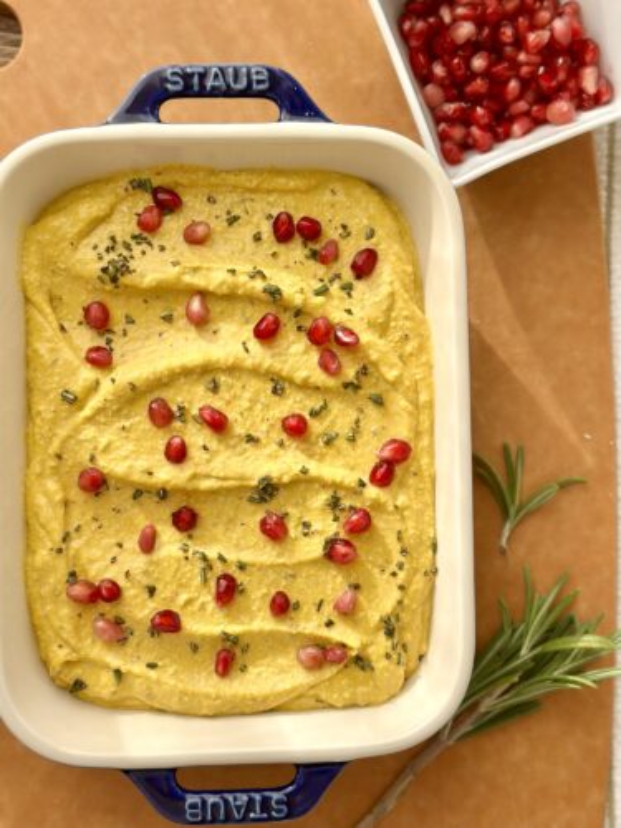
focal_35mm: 48
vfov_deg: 39.7
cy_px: 414
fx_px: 1148
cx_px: 310
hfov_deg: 30.3
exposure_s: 1/1133
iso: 80
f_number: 1.78
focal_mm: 6.86
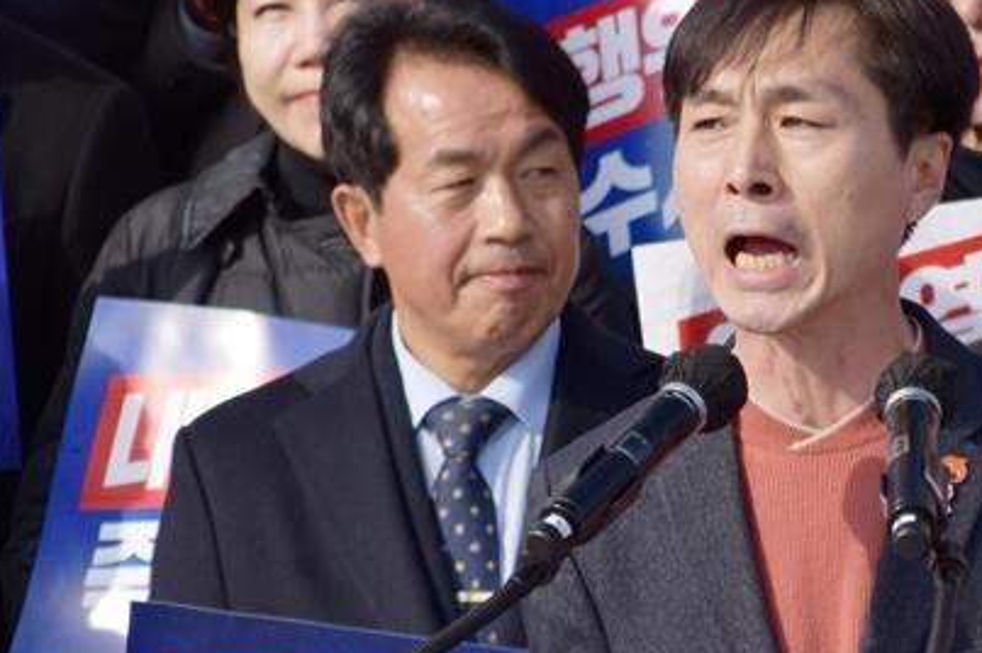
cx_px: 607
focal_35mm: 725
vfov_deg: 1.9
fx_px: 19760
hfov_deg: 2.8
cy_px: 418
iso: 100
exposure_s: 1/640
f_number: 6.3
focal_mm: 190
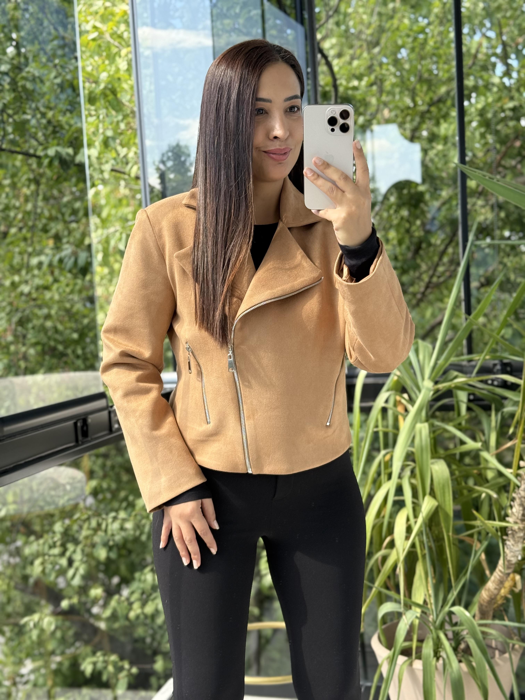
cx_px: 262
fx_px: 971
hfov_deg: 30.3
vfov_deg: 39.7
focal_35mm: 48
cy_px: 350
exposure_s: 1/245
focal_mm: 6.76
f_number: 1.78
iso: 80
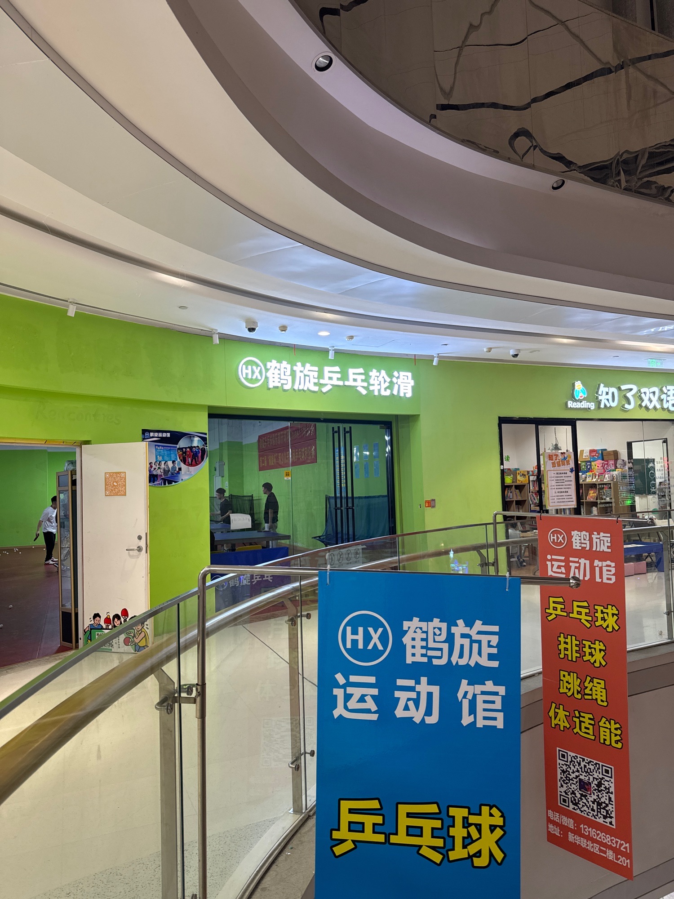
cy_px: 450
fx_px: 623
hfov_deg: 56.8
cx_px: 337
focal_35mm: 24
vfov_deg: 71.6
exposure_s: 1/100
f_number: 1.78
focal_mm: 6.76
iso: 160
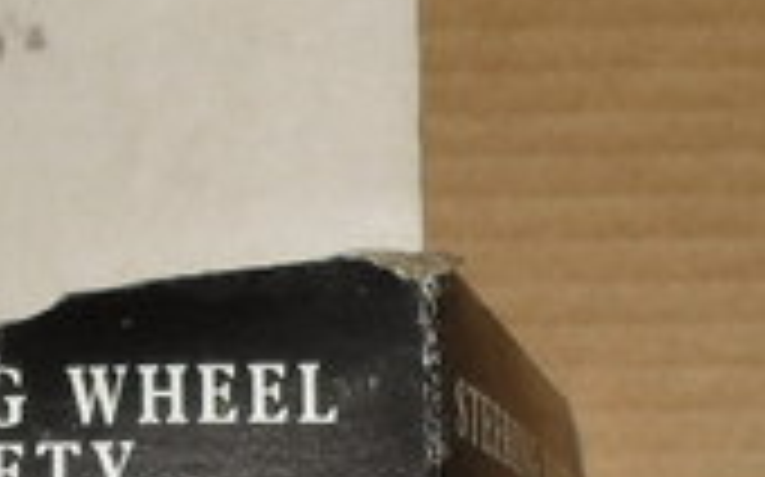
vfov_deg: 9.3
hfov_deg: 14.9
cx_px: 482
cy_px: 540
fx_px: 2917
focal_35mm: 140
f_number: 8.4
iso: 100
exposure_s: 1/45
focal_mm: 6.3
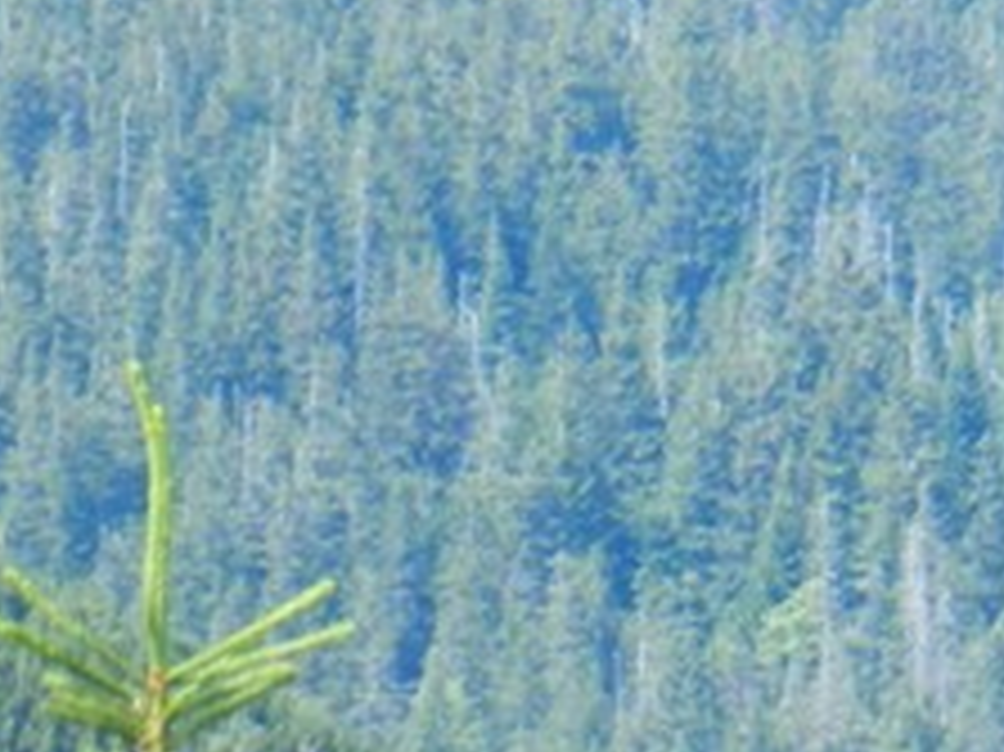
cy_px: 585
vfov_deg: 0.9
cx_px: 1778
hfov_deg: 1.2
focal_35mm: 1712
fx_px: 49628
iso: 160
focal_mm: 66.1
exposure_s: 1/200
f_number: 5.6
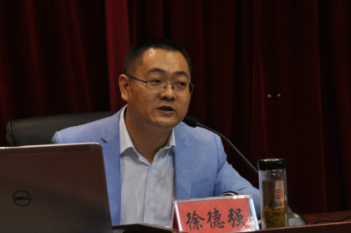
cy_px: 146
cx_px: 175
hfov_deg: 13.1
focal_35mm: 157
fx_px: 1529
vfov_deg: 8.7
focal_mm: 80
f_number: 5
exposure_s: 1/100
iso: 800
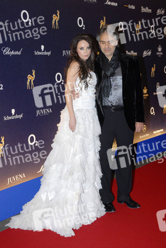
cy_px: 124
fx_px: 393
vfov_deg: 35.0
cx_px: 83
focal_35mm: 57
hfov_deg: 23.9
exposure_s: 1/100
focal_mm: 38
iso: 500
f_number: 5.6
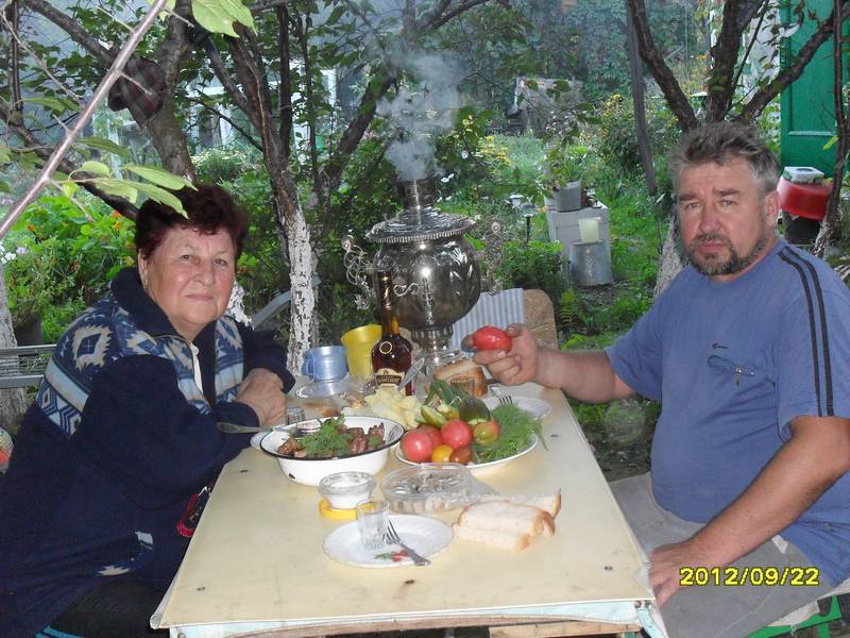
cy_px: 319
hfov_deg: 32.2
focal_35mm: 60
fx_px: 1473
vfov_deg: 24.4
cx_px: 425
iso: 240
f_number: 3.4
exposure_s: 1/45
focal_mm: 9.9
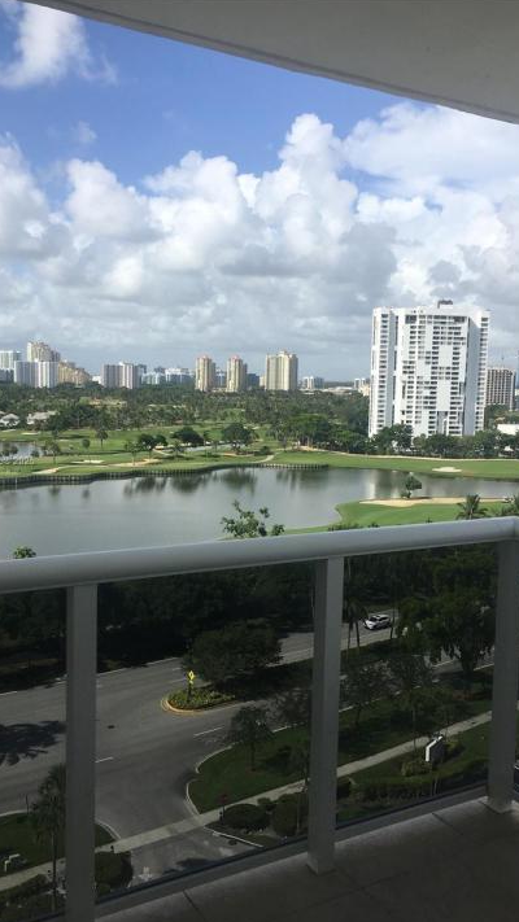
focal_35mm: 32
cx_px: 243
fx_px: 783
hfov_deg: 36.7
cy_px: 462
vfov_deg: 61.0
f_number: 2.2
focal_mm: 4.15
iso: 25
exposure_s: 1/1923
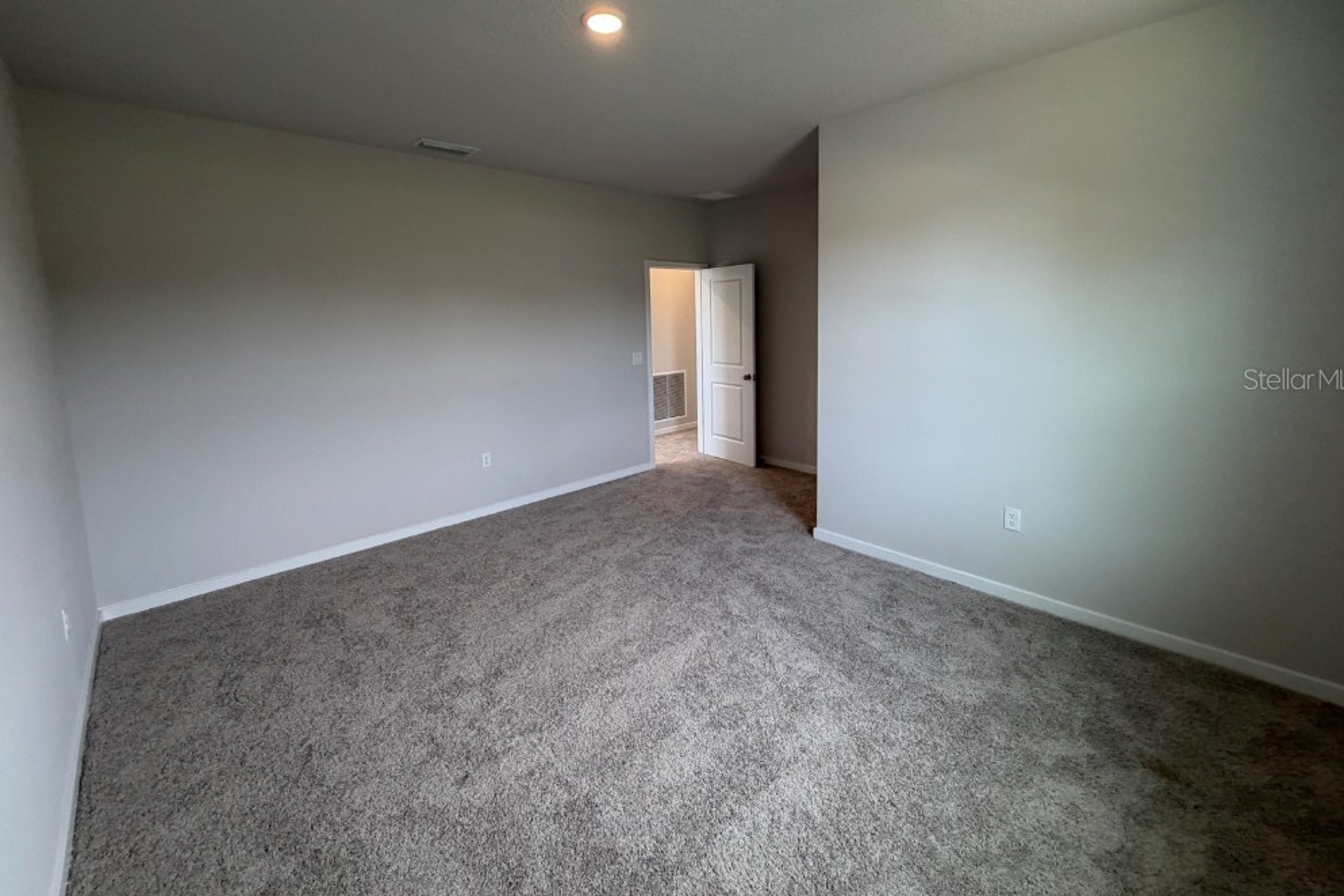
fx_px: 560
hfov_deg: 100.4
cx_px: 679
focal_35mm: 15
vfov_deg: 76.8
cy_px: 378
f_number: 2.2
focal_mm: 2.22
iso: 250
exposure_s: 1/120
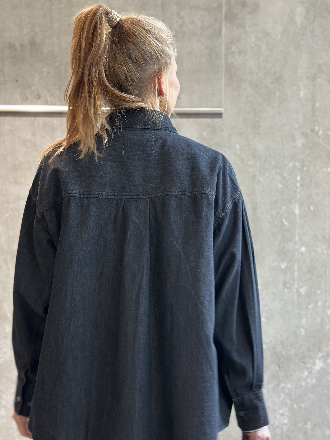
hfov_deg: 24.8
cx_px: 160
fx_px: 750
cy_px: 242
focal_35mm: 59
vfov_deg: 32.7
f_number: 1.78
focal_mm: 6.86
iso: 200
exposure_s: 1/100
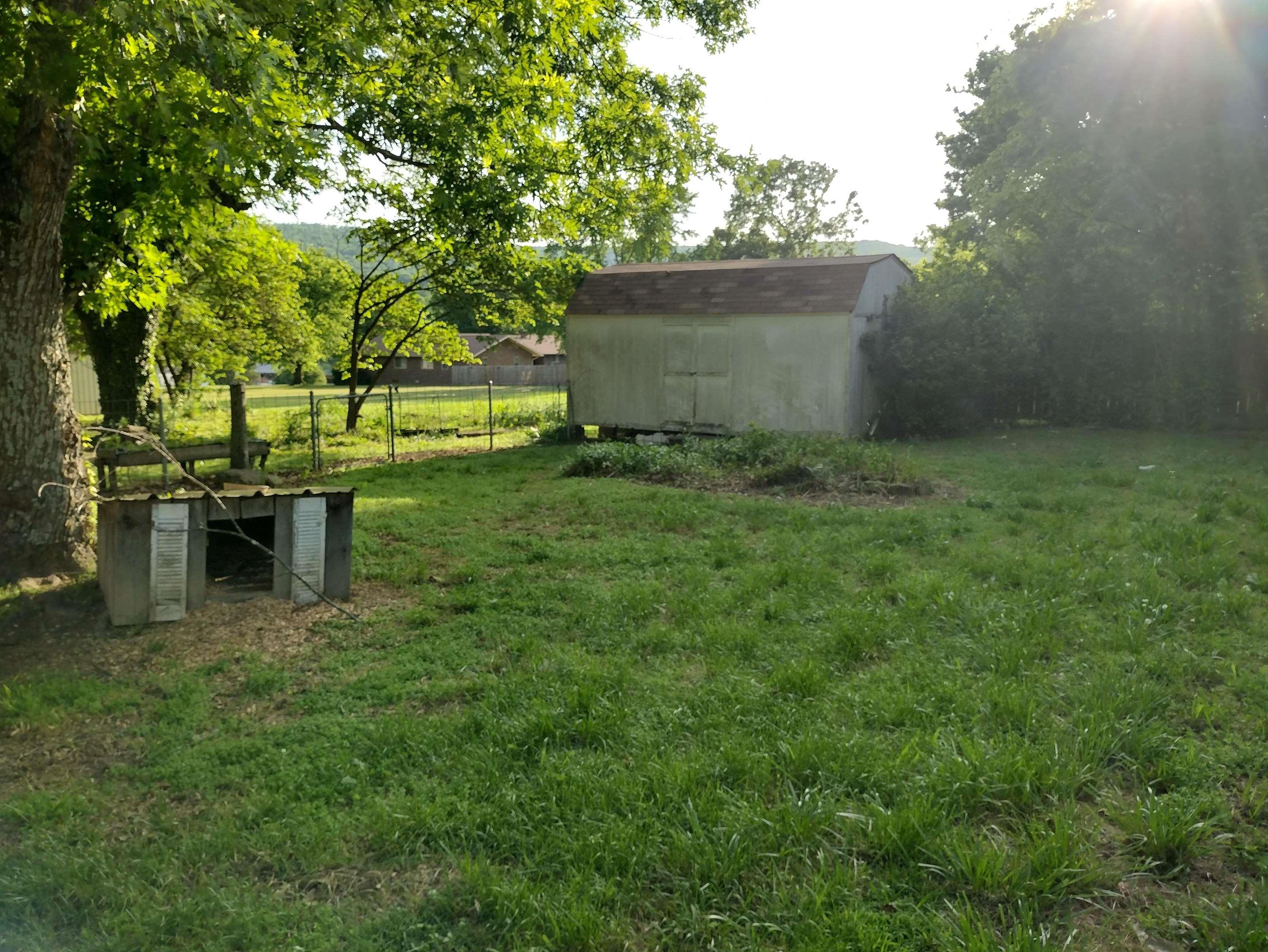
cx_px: 632
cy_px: 476
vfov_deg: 49.8
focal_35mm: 28
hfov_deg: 63.4
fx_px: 1026
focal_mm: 4.71
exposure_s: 1/799
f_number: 1.7
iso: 100
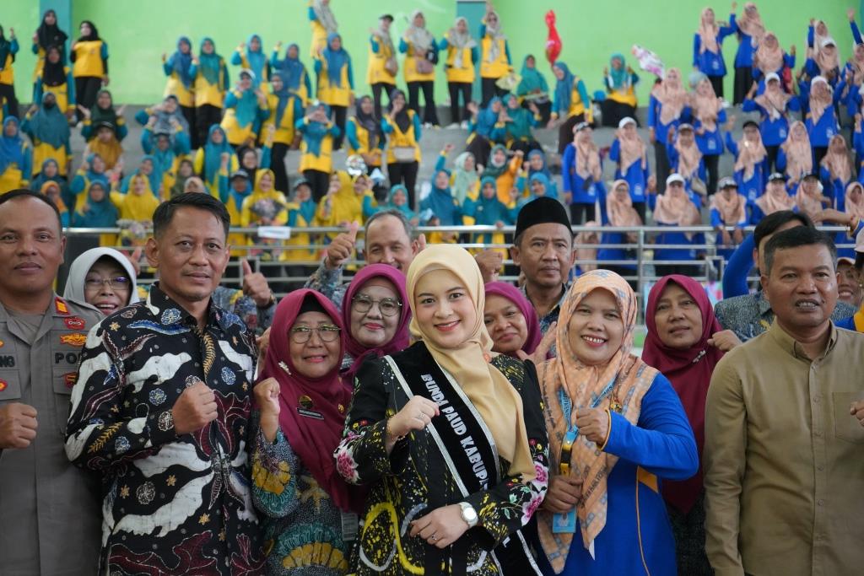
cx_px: 432
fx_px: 1680
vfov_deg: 19.5
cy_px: 288
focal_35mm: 70
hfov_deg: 28.8
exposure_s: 1/160
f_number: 5.6
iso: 8000
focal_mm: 70
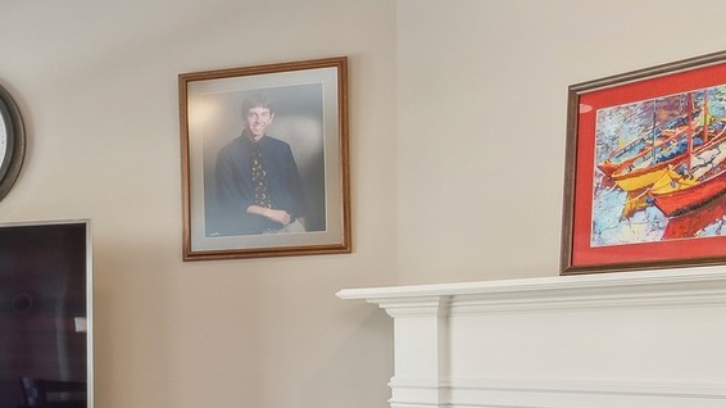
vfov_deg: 21.6
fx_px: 1039
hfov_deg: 33.5
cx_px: -74
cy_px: 376
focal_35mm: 54
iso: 320
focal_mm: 12
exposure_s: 1/20
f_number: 8
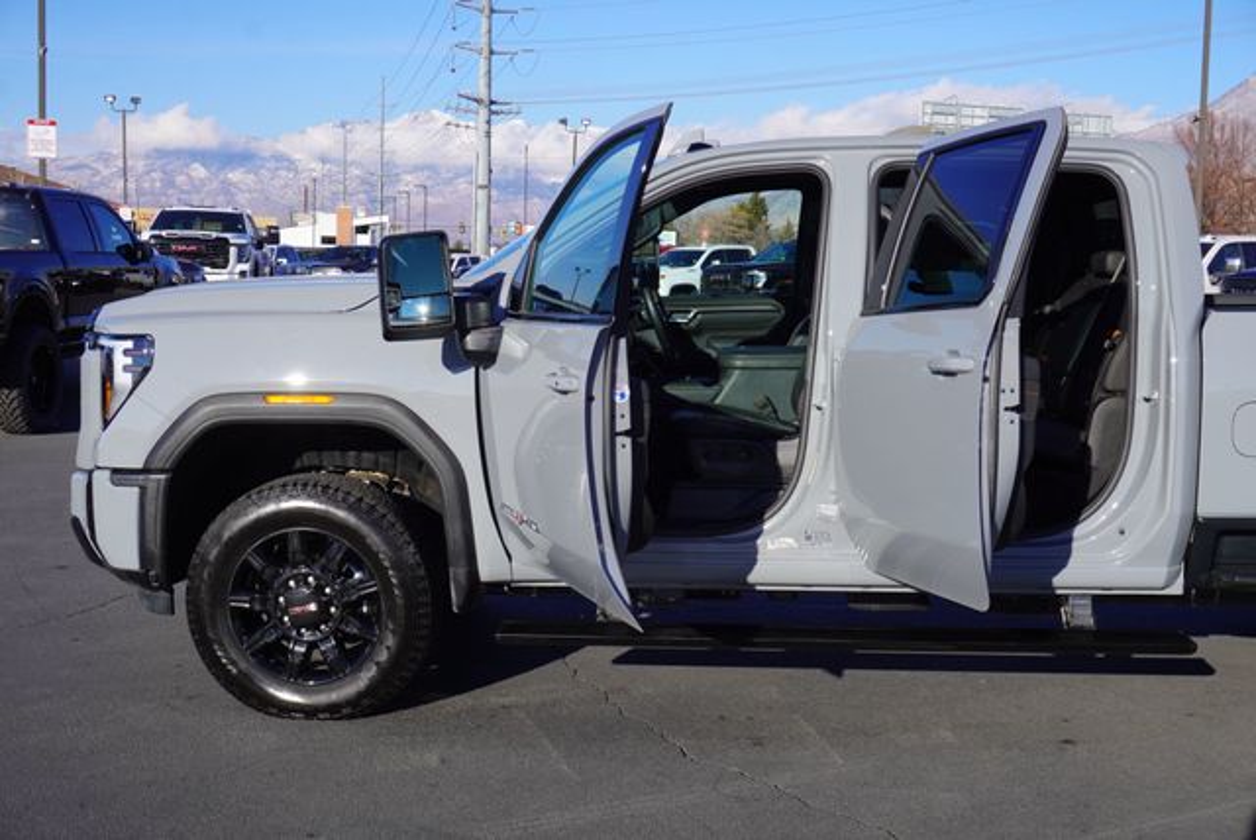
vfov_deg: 32.0
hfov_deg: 46.4
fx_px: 1467
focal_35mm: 42
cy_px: 420
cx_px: 628
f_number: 10
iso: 100
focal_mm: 28
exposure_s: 1/125
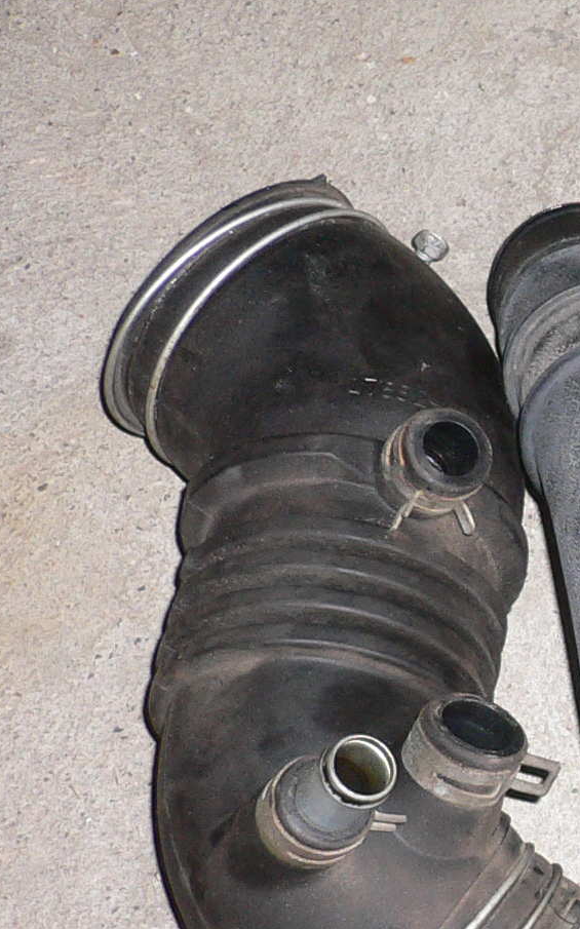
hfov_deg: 11.1
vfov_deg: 19.6
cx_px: 1208
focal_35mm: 105
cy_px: 749
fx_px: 2658
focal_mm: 5.8
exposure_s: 1/60
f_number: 2.8
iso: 100
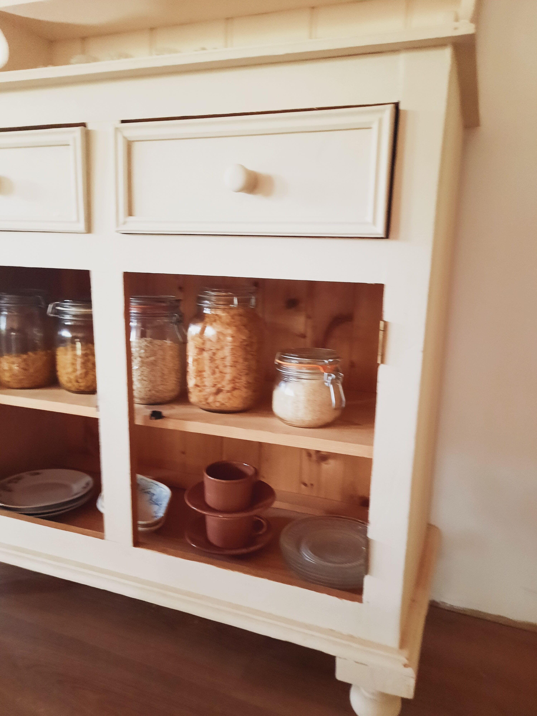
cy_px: 358
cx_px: 268
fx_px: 517
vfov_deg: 69.4
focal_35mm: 25
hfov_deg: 54.9
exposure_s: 1/33
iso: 500
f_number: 2
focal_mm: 4.6
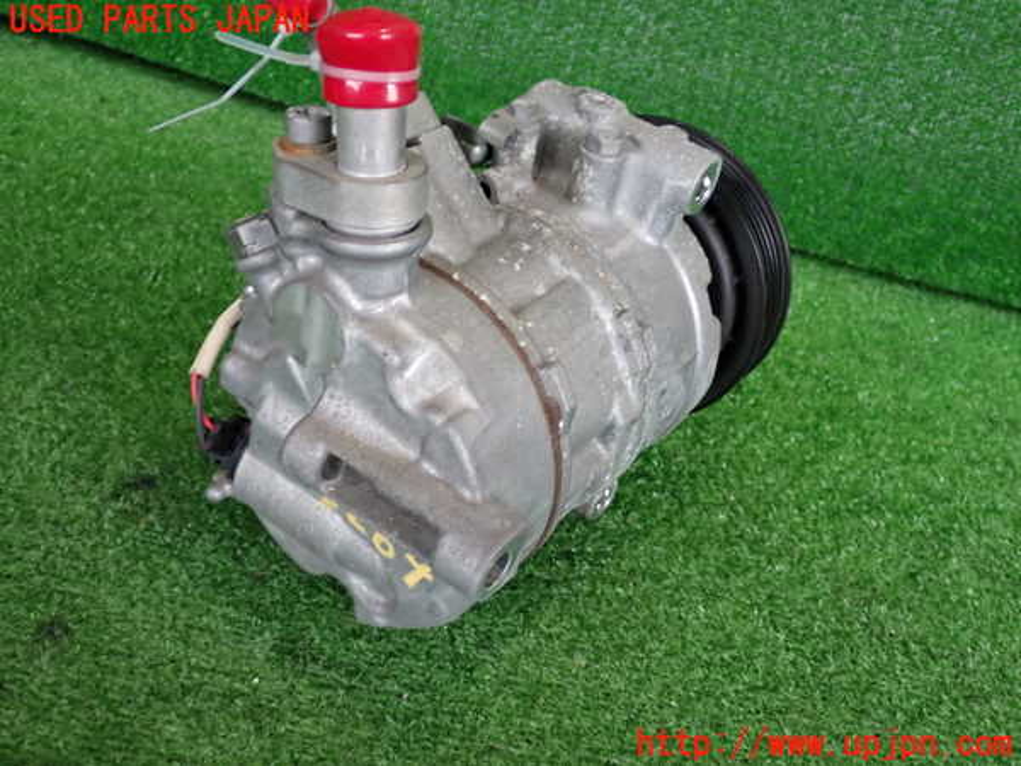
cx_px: 510
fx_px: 1209
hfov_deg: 45.8
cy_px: 383
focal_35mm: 41
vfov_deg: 35.1
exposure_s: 1/40
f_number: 2.8
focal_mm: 7.31
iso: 400
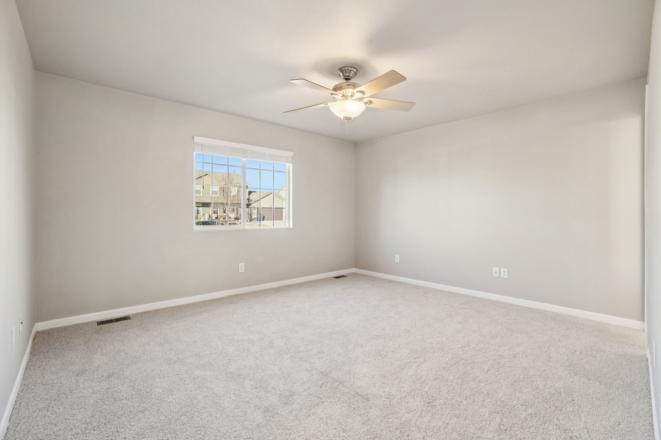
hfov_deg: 100.4
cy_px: 220
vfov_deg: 77.3
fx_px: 275
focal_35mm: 15
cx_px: 330
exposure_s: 1/25
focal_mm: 10
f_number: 8
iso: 400
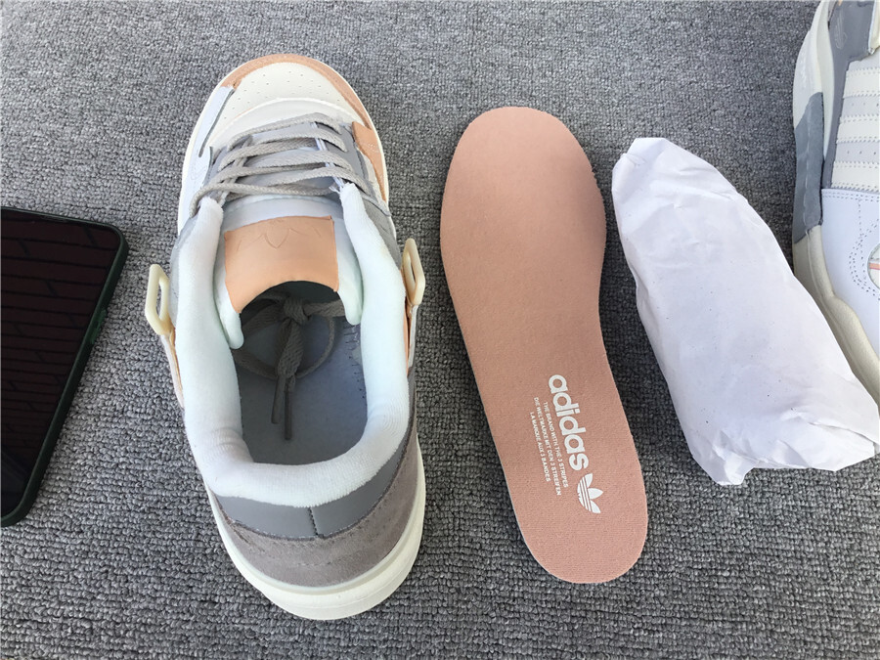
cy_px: 330
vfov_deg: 45.4
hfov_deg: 58.4
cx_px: 440
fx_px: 788
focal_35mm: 31
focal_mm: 3.3
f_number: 2.4
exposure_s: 1/115
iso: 25
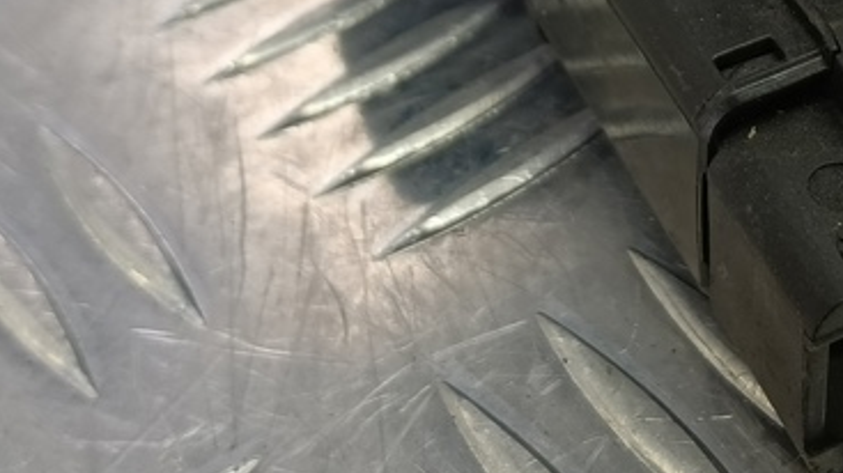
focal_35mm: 70
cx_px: 806
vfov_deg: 16.8
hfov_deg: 28.6
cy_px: -14
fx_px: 1564
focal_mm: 4.11
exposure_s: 1/50
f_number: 1.6
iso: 117
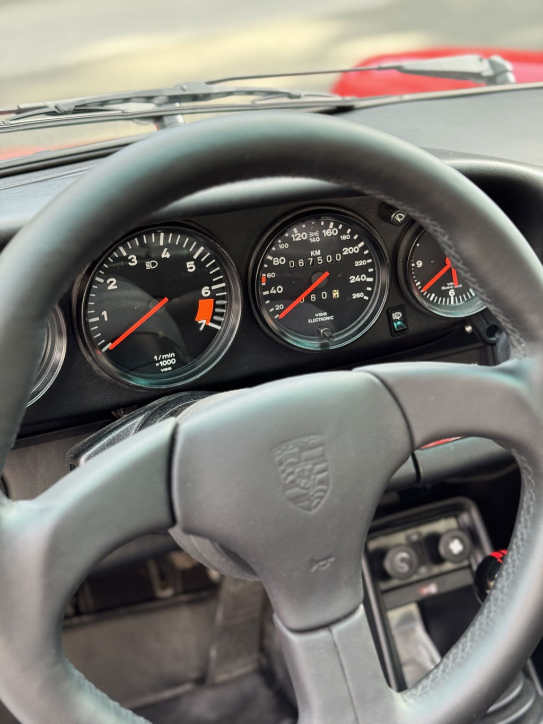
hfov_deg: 30.3
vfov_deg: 39.7
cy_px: 362
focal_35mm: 48
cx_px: 272
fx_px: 1004
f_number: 1.78
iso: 100
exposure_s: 1/101
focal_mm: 6.76
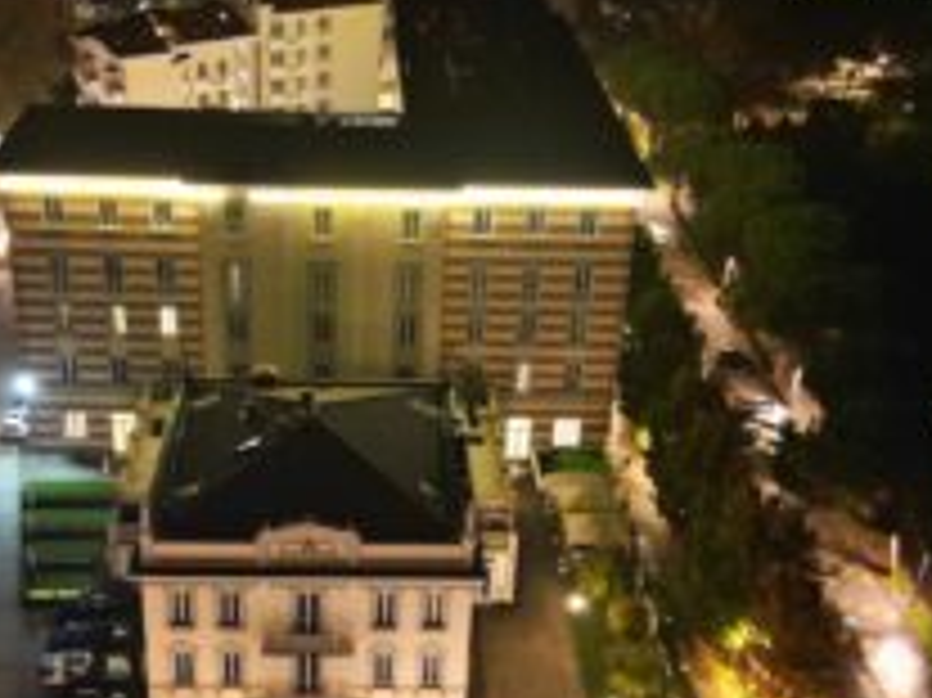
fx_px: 1372
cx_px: 396
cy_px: 423
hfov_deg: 37.4
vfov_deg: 28.5
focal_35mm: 51
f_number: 1.7
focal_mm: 6.72
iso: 1280
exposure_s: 1/8
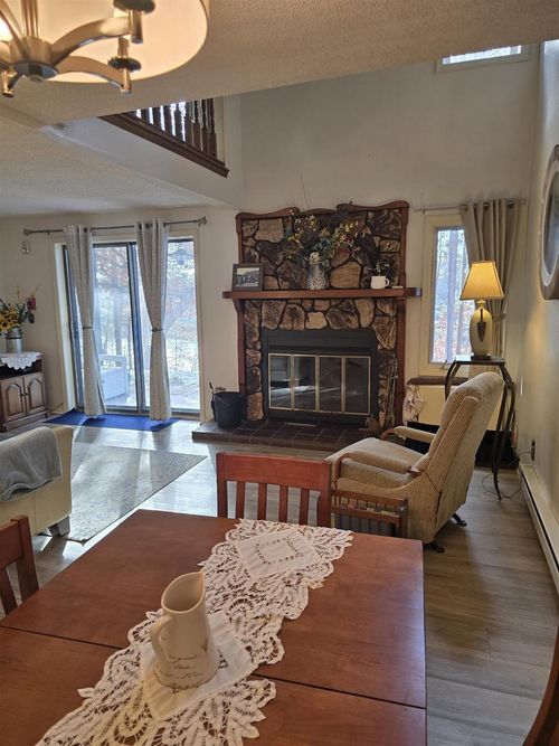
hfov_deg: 58.9
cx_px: 280
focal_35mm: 23
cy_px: 373
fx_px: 495
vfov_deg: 73.9
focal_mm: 6.3
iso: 160
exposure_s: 1/120
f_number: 1.7
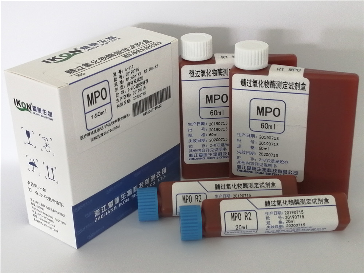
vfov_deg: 25.7
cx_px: 182
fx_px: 599
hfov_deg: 33.8
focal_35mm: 57
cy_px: 136
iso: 80
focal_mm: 3.64
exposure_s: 1/33.3
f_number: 1.8
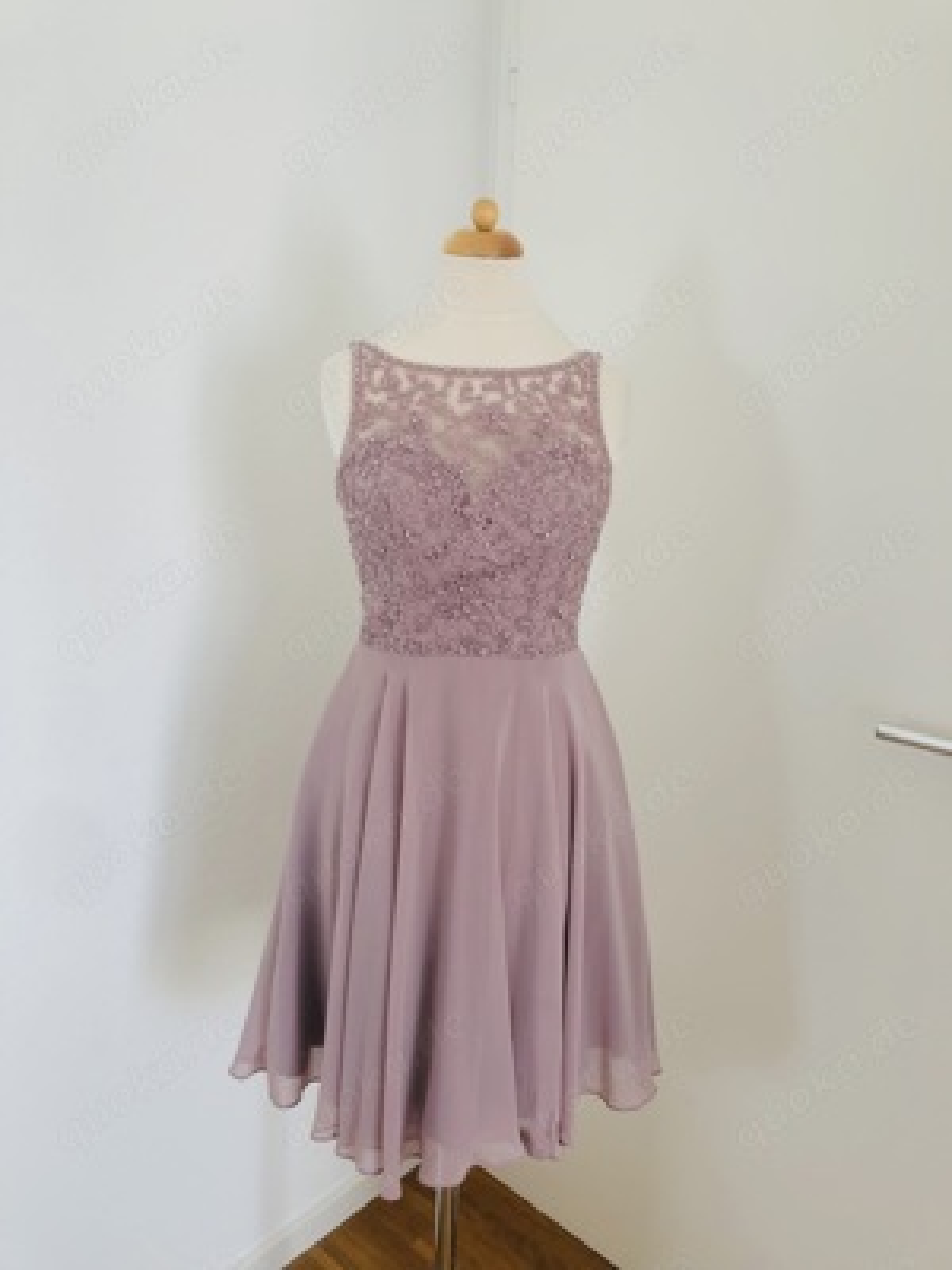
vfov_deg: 63.4
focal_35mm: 28
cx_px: 476
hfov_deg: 49.7
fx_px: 1027
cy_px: 635
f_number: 1.8
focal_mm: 3.99
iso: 25
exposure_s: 1/40
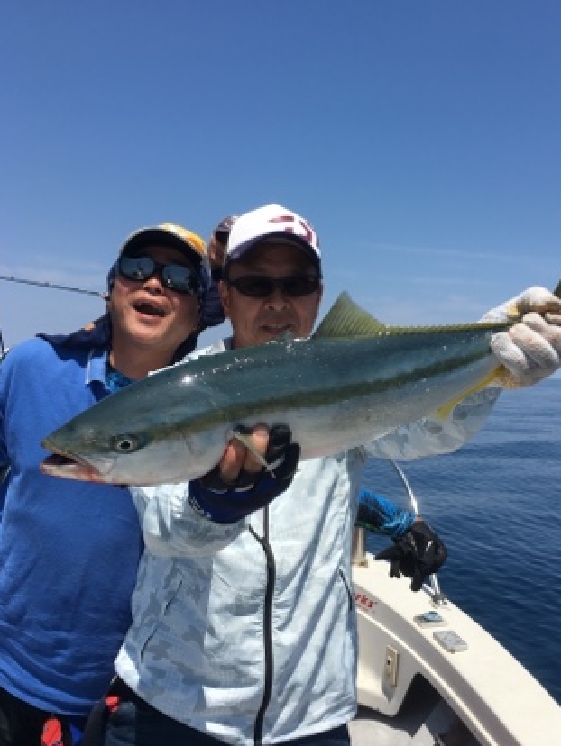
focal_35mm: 35
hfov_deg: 40.6
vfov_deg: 52.6
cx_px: 324
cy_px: 398
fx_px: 756
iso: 25
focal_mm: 4.15
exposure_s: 1/2137
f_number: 2.2
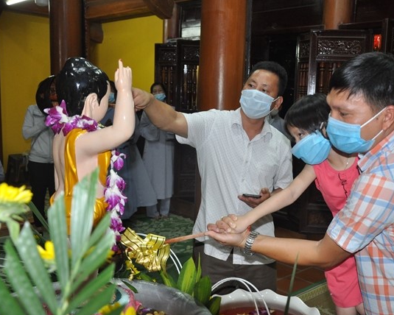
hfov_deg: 44.6
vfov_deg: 36.5
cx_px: 235
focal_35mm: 41
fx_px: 478
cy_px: 158
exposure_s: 1/60
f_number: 4.5
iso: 1250
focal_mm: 24
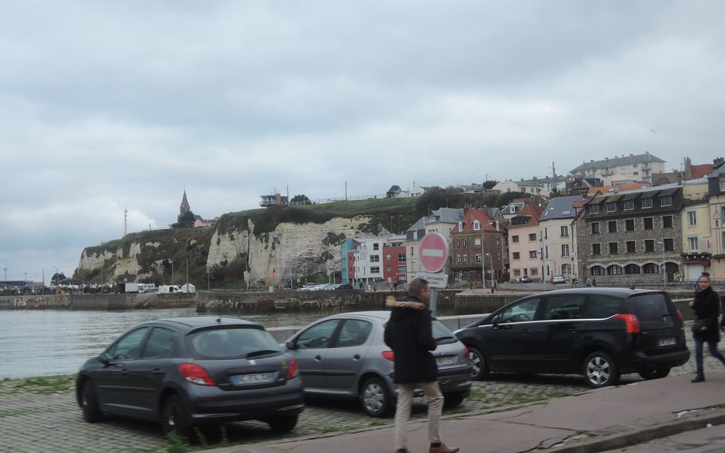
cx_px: 364
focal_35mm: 54
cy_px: 227
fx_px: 1067
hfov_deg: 37.5
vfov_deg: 24.0
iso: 80
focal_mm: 10.7
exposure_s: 1/80
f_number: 4
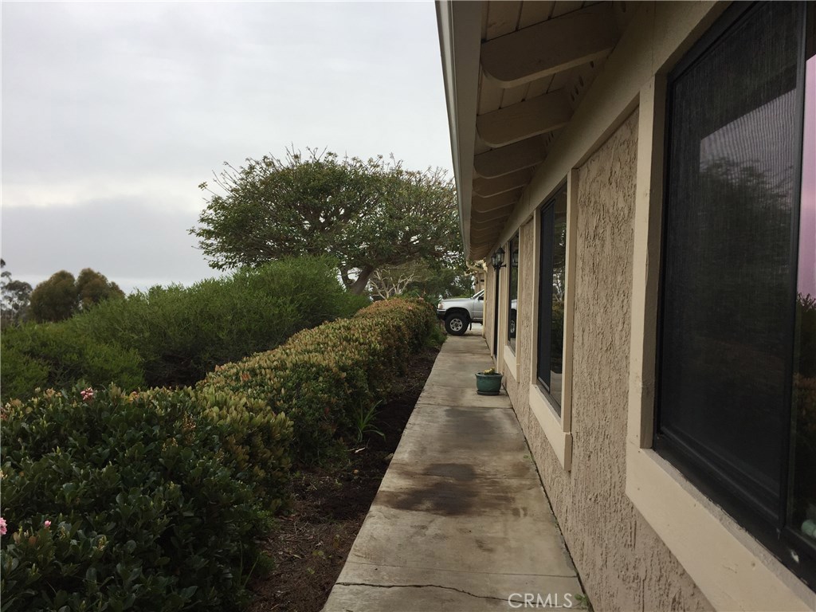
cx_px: 408
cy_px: 306
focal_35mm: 29
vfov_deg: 48.2
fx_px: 684
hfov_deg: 61.7
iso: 32
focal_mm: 4.15
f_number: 2.2
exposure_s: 1/425
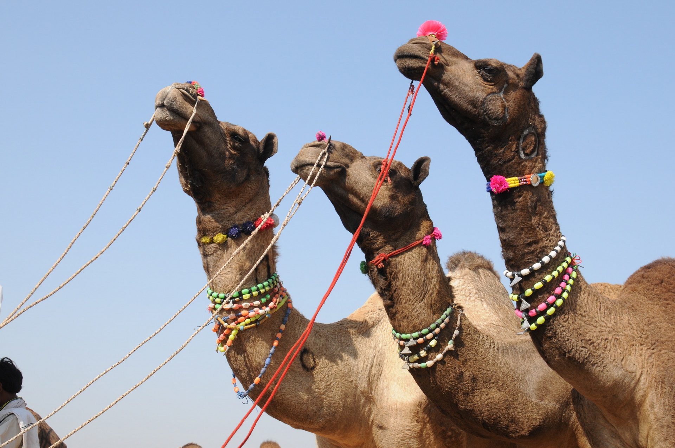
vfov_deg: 28.0
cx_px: 338
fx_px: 899
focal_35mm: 48
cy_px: 224
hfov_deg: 41.2
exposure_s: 1/400
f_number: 10
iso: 400
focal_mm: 32
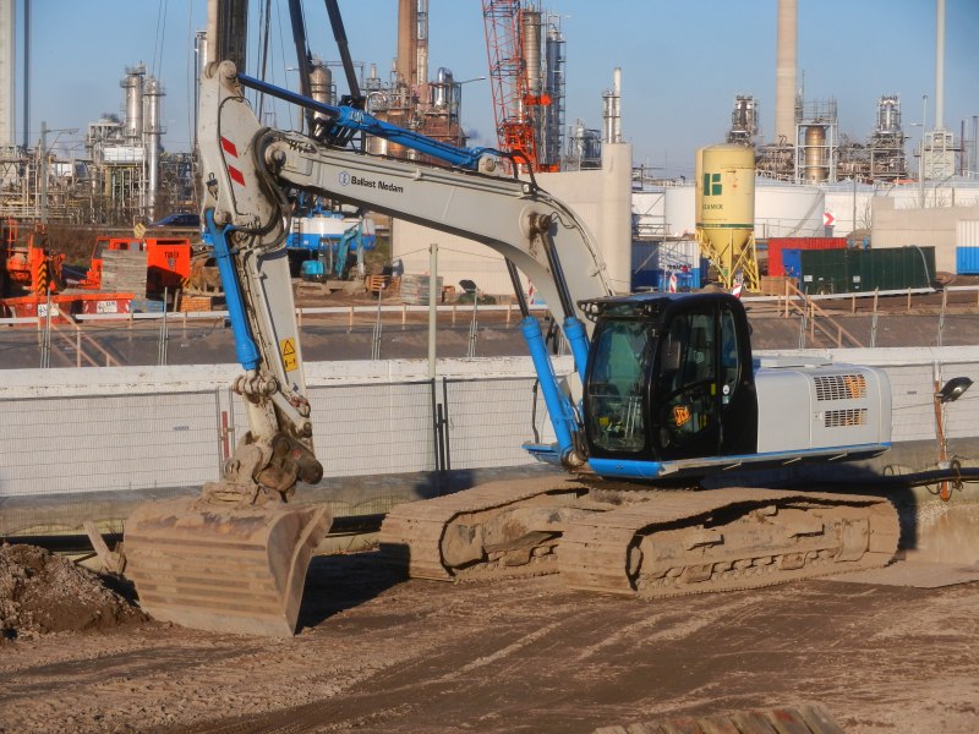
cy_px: 367
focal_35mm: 106
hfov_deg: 18.5
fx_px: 2998
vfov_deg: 14.0
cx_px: 490
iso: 160
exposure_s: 1/800
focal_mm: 19.1
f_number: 5
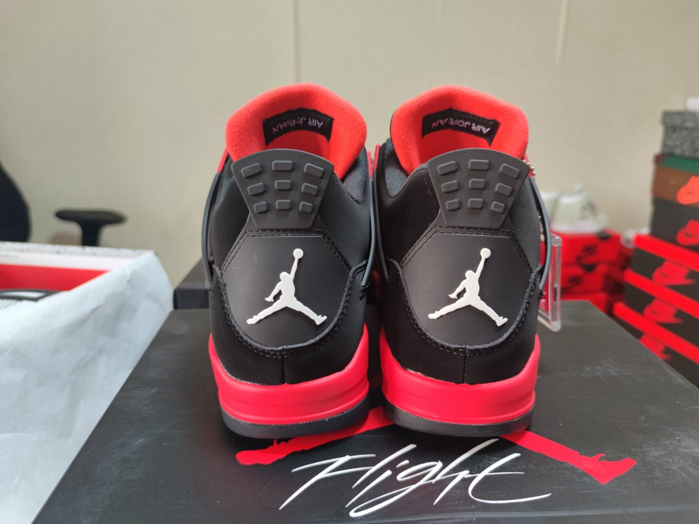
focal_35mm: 24
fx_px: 485
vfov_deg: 56.8
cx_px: 350
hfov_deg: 71.6
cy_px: 262
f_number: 1.69
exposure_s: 1/58
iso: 235
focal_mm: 6.72
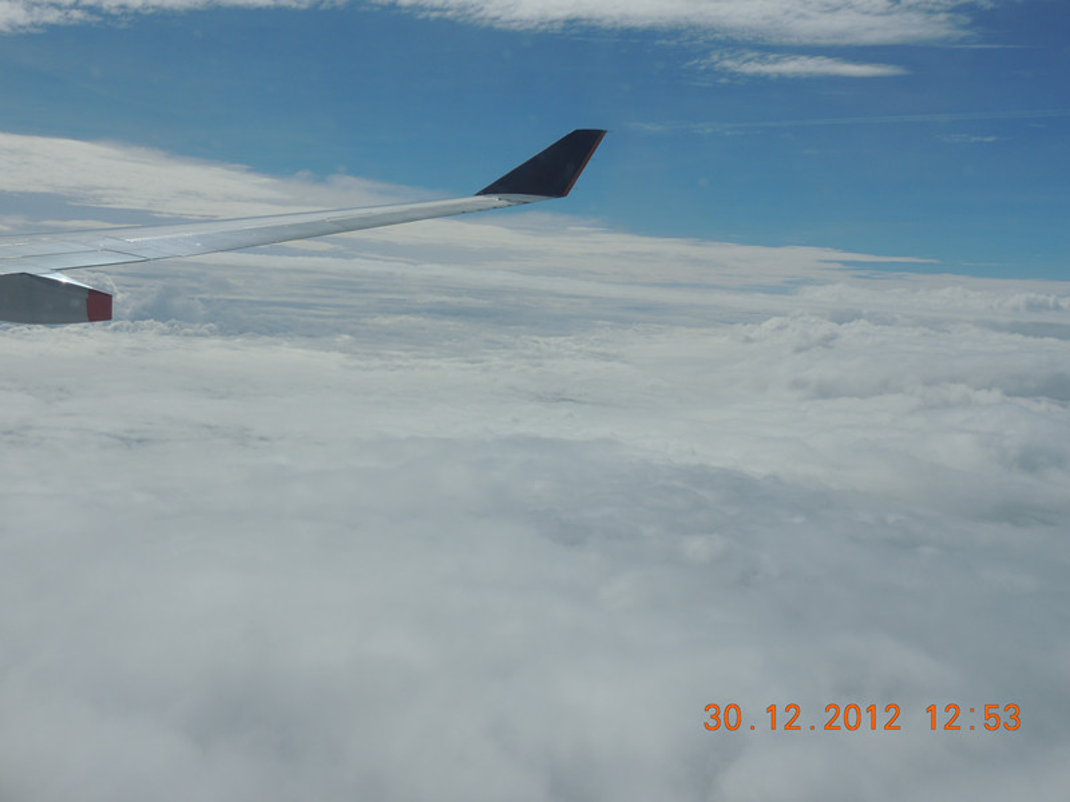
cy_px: 401
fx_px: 1329
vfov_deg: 33.6
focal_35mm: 43
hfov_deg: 43.9
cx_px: 535
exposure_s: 1/2000
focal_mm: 7.6
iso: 100
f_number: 6.1
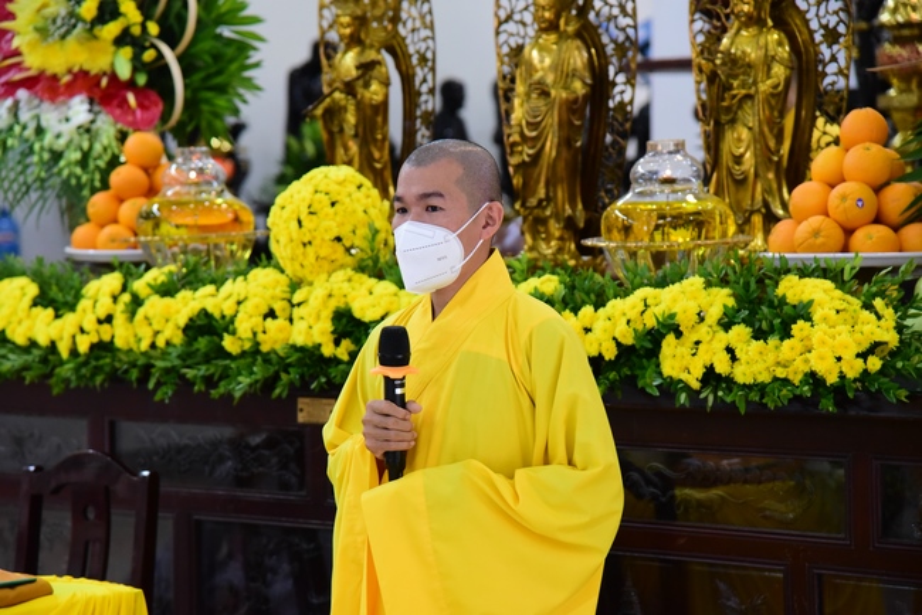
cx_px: 461
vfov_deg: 11.4
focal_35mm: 120
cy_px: 308
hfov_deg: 17.1
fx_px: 3075
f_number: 5
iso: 6400
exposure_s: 1/125
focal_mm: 120
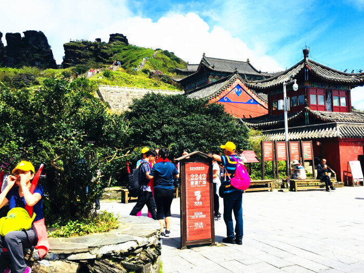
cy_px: 118
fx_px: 347
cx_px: 196
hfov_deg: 55.3
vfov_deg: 42.8
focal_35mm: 33
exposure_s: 1/2083
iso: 32
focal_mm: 4.15
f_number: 2.2
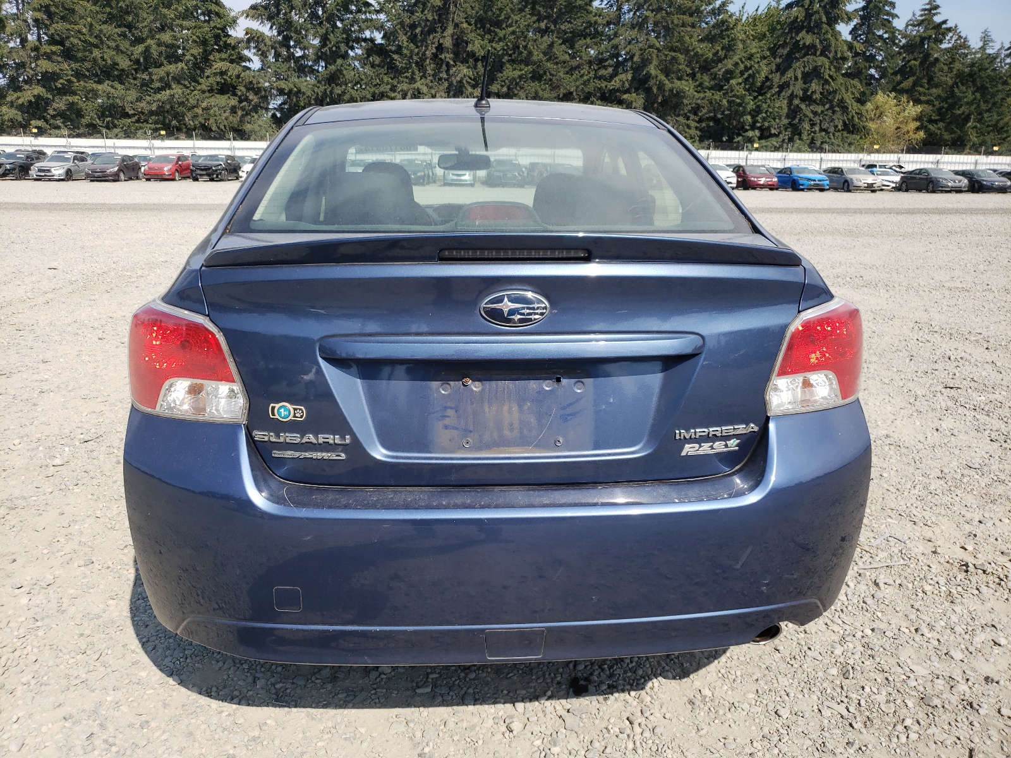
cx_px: 506
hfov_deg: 67.3
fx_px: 759
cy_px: 379
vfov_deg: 53.1
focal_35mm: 26
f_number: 1.5
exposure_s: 1/2500
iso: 50
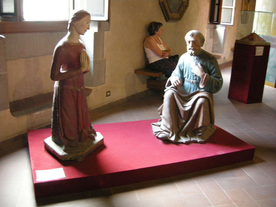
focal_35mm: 36
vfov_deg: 39.7
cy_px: 104
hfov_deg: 51.4
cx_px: 138
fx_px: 287
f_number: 2.7
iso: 400
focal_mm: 7.5
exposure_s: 1/21.6
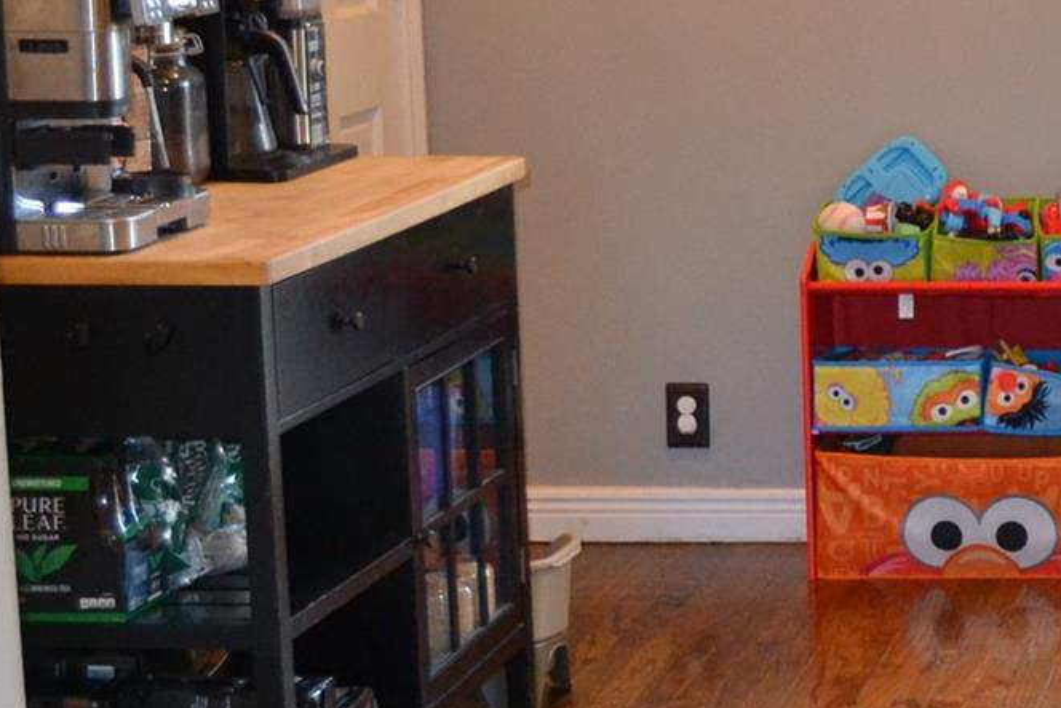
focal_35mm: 111
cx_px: 1599
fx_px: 3272
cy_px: 322
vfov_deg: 12.3
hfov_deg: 16.7
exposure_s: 1/60
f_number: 4
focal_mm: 24
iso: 1400
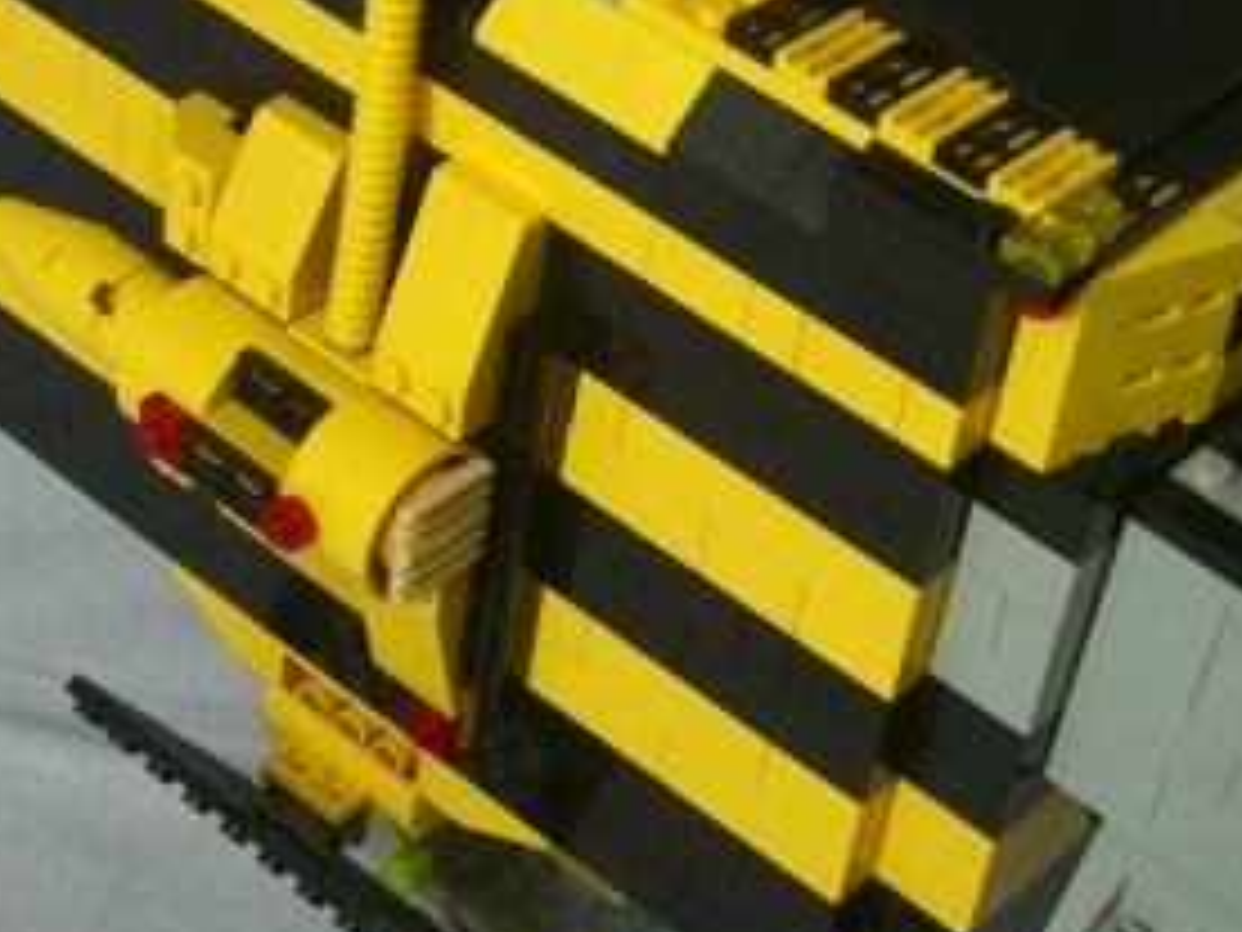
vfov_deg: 16.8
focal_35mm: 88
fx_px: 3157
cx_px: 684
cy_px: 423
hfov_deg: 22.2
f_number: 2.8
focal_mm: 7.9
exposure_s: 1/60
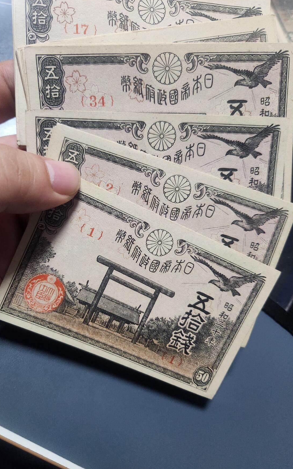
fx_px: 319
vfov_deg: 72.5
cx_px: 126
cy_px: 237
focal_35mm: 25
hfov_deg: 49.1
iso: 1000
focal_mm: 5.4
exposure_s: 1/100
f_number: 1.8
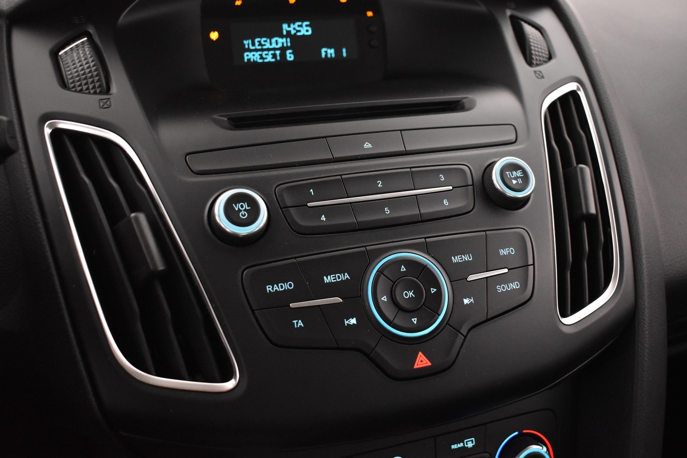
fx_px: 716
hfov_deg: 51.3
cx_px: 344
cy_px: 229
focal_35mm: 38
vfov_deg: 35.5
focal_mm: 25
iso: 3200
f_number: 4
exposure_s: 1/30
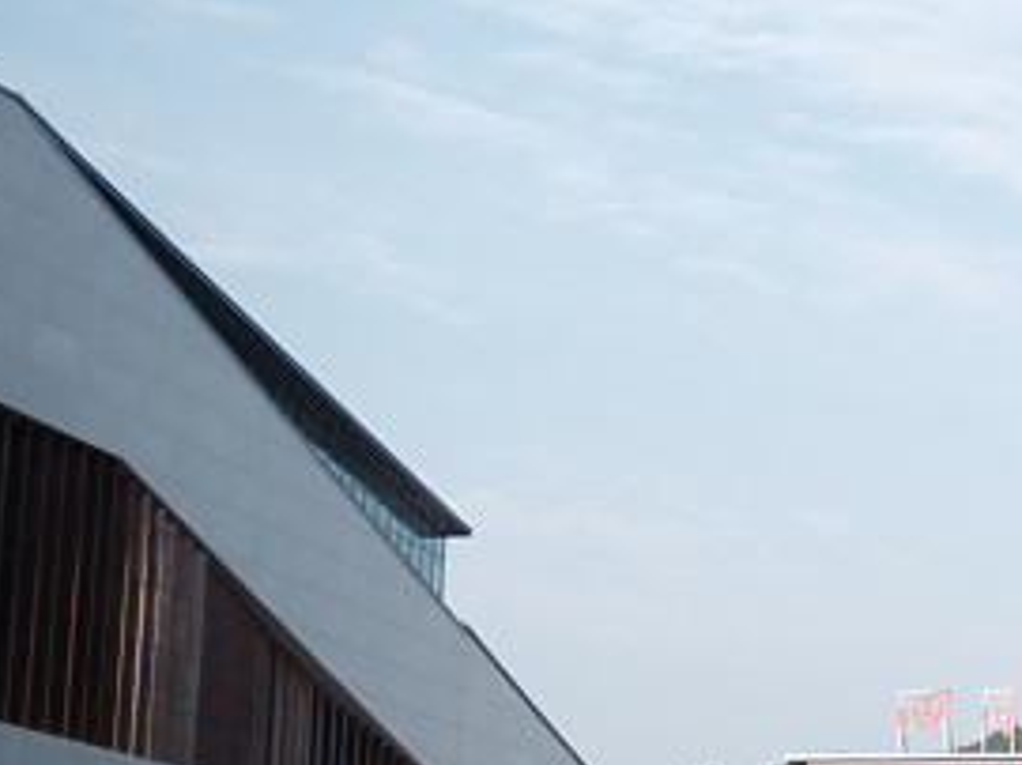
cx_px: 1180
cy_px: 339
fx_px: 3482
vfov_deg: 12.5
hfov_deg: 16.1
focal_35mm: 118
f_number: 1.8
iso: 200
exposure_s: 1/4000
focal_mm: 50
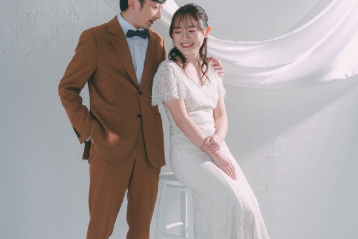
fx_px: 895
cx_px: 214
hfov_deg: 22.6
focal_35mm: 90
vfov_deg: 15.1
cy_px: 77
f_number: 4.5
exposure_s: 1/125
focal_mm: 41.4
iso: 250
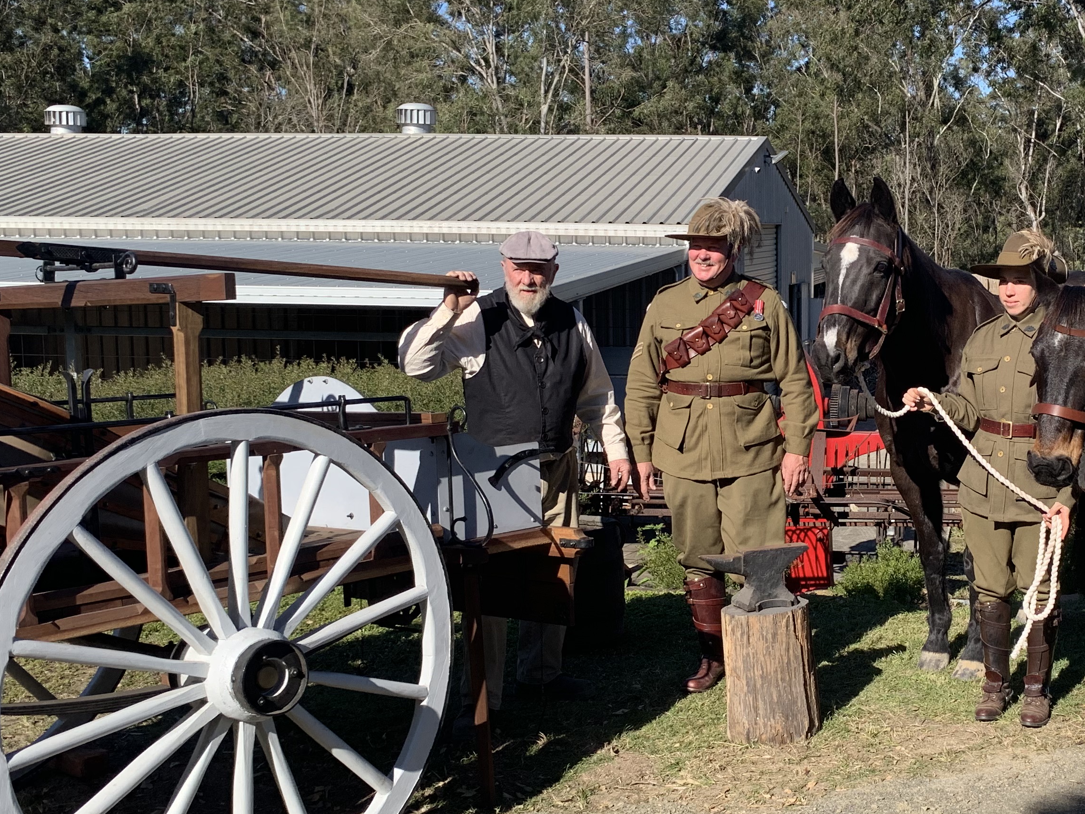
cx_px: 834
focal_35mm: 46
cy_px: 424
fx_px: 1442
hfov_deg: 39.9
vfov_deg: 31.5
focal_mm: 4.25
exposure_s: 1/1282
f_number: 1.8
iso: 25
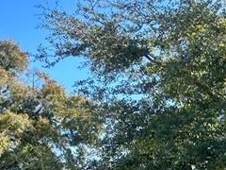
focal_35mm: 64
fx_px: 418
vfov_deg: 21.5
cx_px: 155
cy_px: 198
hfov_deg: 30.0
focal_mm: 6.86
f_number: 1.78
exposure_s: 1/850
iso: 80
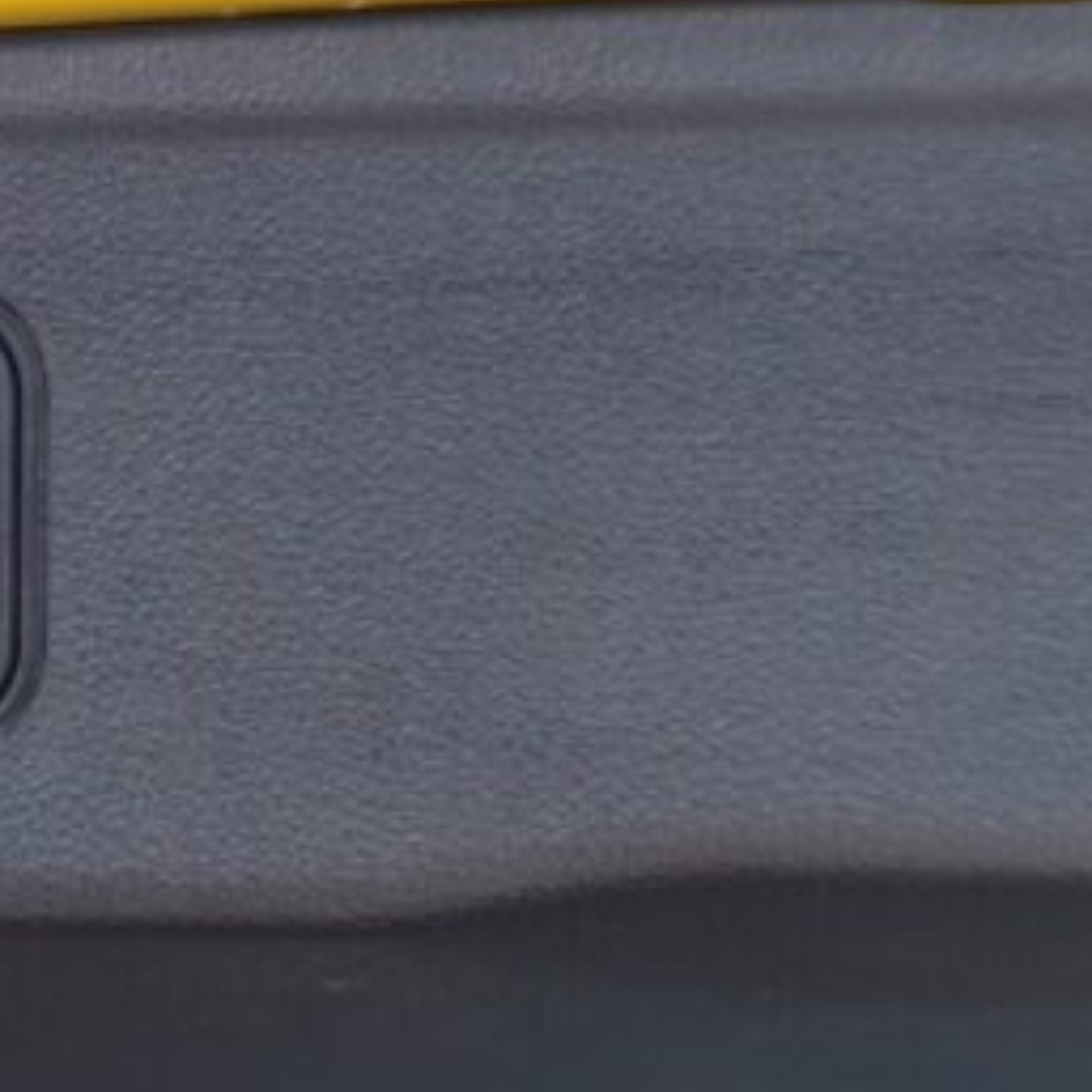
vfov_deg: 18.3
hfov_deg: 17.6
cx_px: -153
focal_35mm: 95
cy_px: 523
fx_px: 3391
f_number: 2
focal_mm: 6.83
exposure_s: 1/100
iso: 64
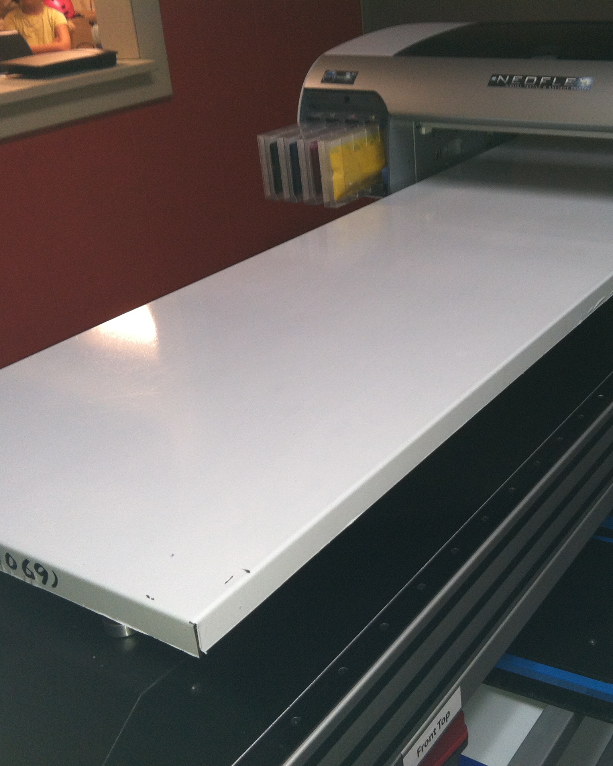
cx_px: 407
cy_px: 381
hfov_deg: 32.5
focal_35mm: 46
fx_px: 1043
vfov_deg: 40.3
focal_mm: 3.85
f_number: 2.8
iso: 100
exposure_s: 1/15
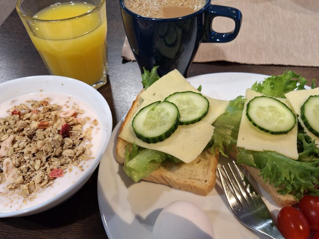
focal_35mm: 30
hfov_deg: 60.0
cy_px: 135
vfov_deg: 46.7
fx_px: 277
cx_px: 159
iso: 250
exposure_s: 1/50
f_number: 1.8
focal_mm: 5.54
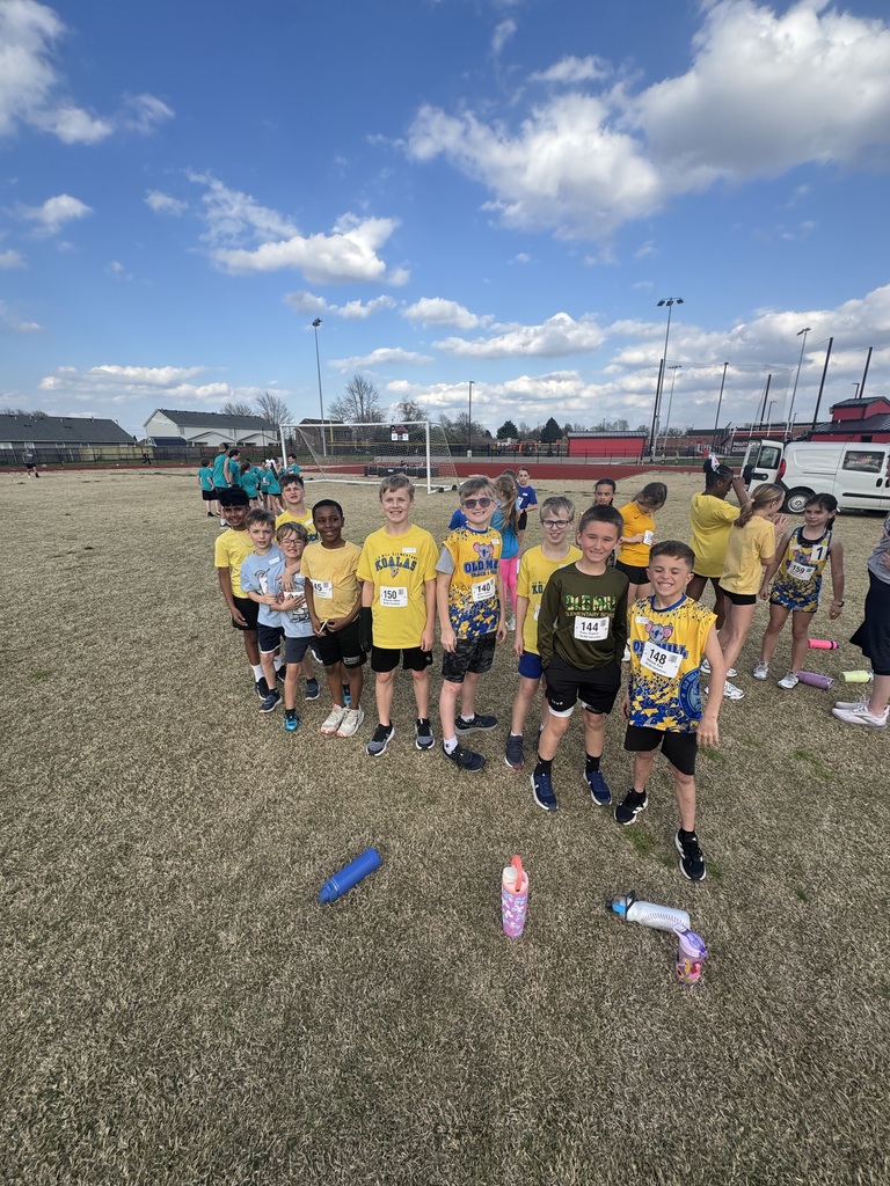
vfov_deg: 102.1
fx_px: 480
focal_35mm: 14
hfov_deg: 85.7
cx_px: 445
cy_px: 593
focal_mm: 2.22
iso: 40
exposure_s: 1/899
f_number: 2.2
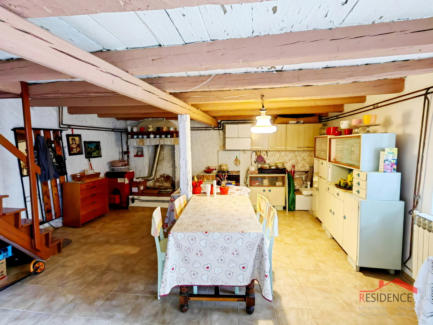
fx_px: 213
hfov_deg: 91.0
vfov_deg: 74.7
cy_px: 162
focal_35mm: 17
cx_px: 216
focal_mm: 1.76
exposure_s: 1/30
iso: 400
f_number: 2.2
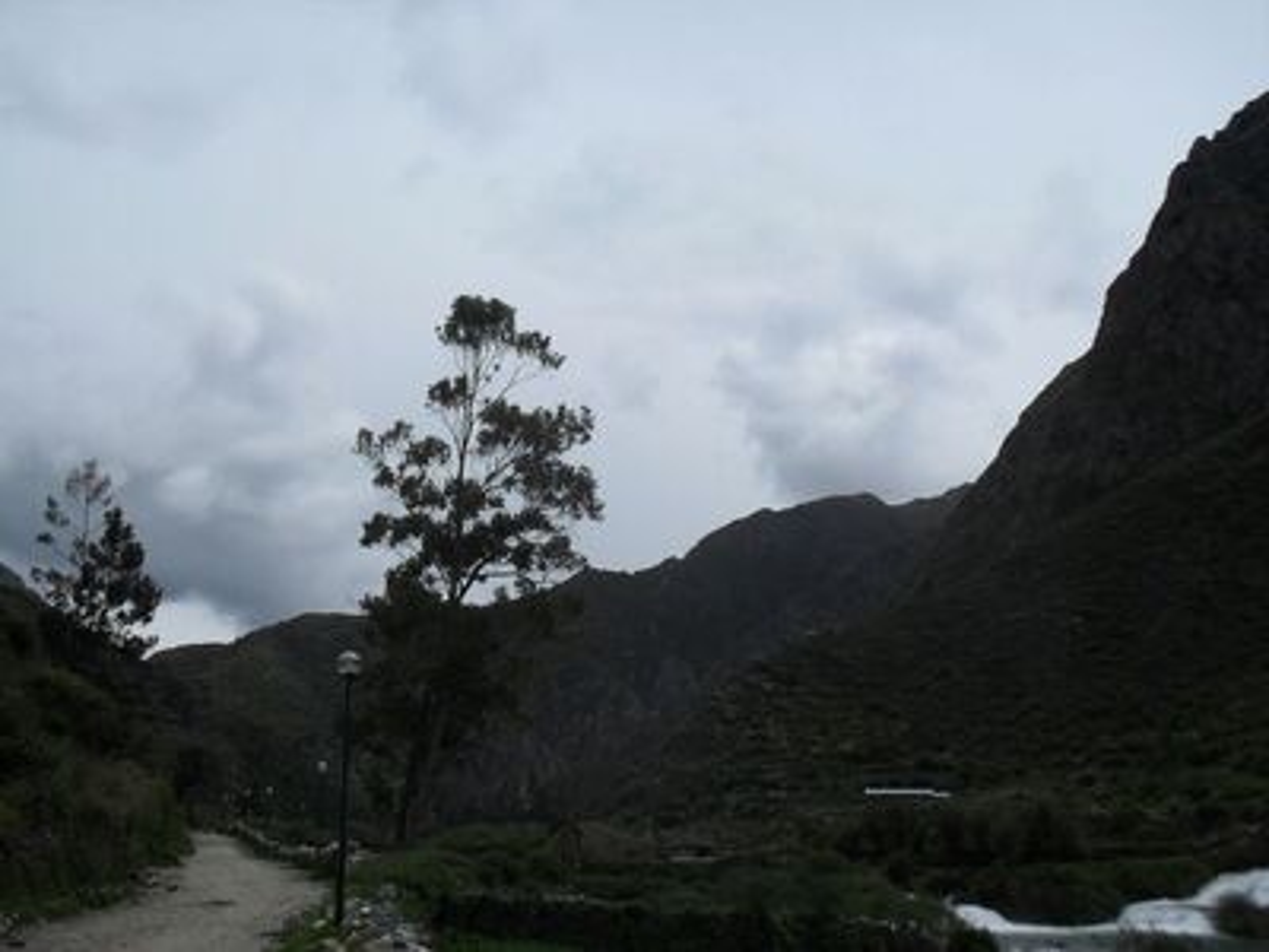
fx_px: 1393
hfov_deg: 49.0
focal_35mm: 38
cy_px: 476
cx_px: 634
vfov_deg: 37.7
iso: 80
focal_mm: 6.3
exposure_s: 1/500
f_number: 8.3
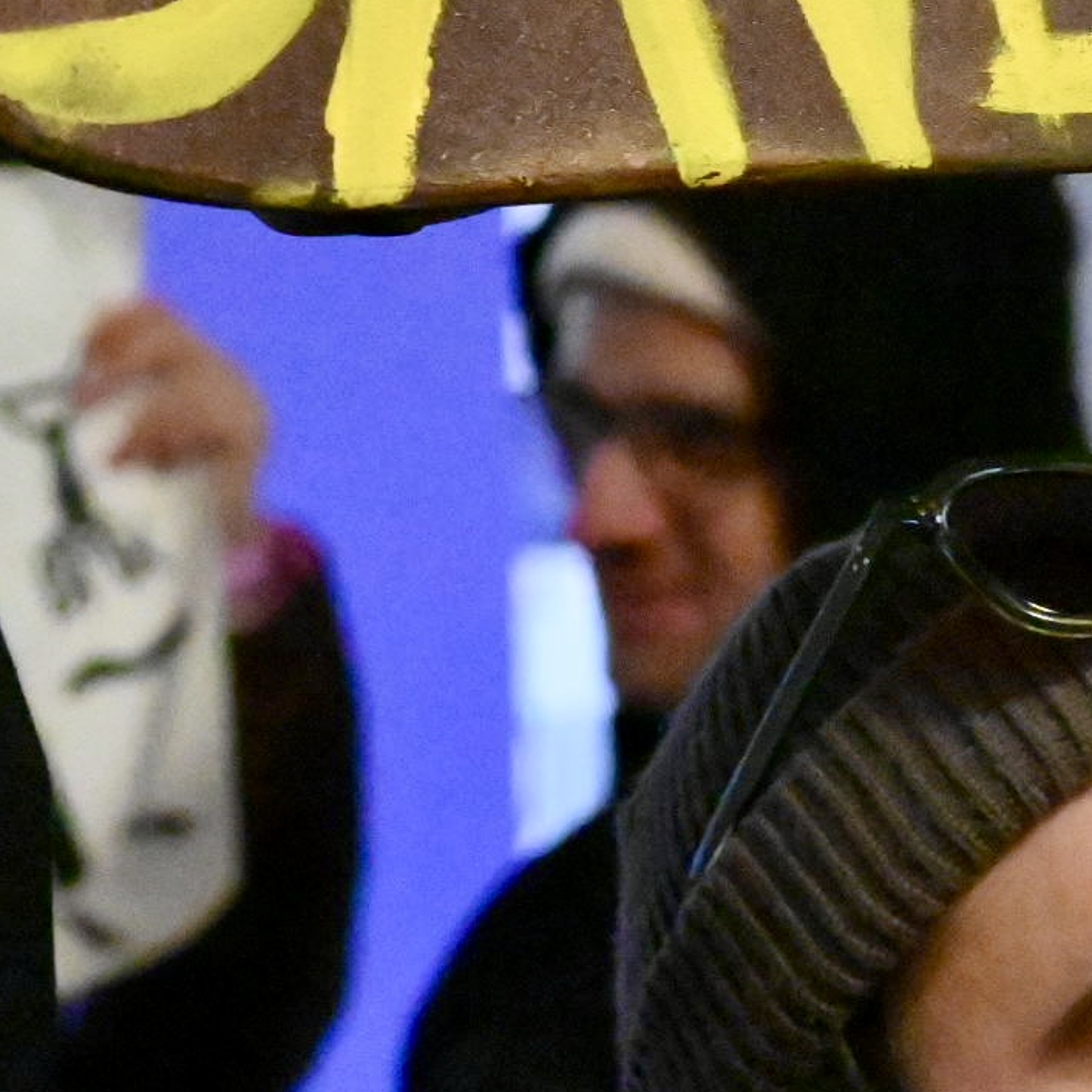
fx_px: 8958
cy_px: 286
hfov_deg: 6.9
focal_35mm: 251
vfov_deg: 7.0
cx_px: 1222
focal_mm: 50
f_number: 4.5
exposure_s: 1/320
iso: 25600
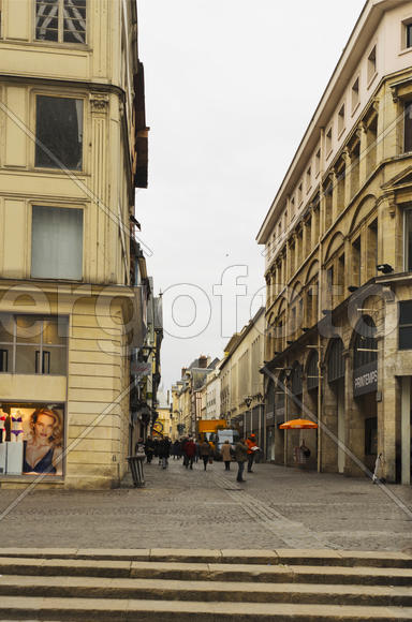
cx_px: 206
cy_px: 311
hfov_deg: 31.7
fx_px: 724
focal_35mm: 42
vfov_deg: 46.5
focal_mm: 28
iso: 100
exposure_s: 1/350
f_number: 5.6
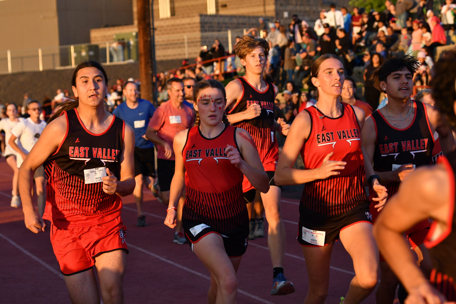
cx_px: 228
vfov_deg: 13.0
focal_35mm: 105
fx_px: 1330
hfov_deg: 19.5
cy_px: 152
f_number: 4
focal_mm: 70
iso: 900
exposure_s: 1/1000
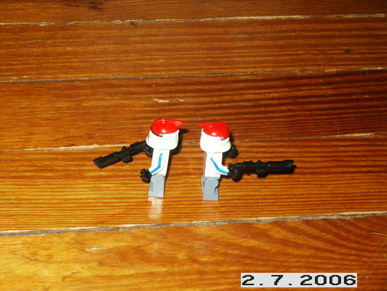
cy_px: 146
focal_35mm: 102
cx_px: 194
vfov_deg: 14.5
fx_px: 1140
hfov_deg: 19.3
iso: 200
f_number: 8
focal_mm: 20.73
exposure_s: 1/90
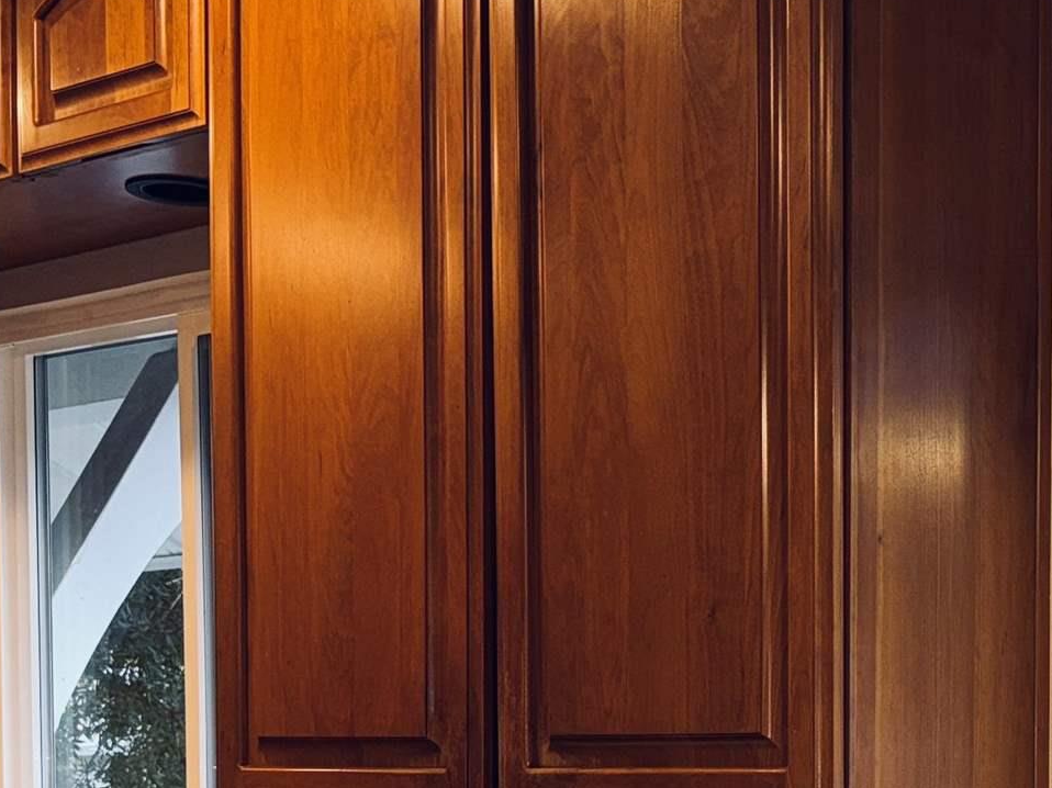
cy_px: 845
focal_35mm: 77
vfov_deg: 18.5
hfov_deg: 24.8
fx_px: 2339
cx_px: 902
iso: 50
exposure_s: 1/24
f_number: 1.78
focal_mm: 6.86
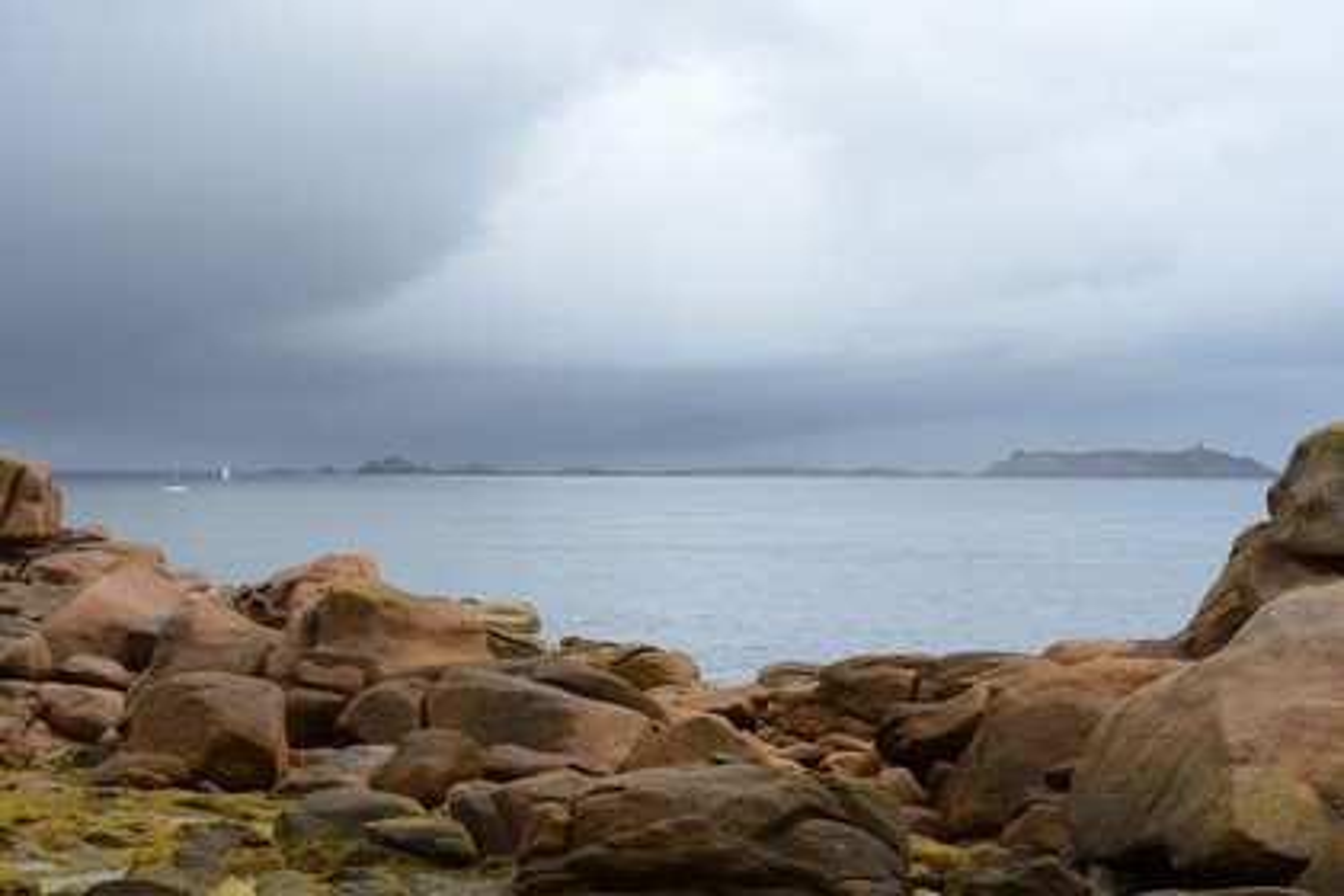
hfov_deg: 28.8
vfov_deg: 19.5
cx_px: 672
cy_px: 448
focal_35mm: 70
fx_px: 2613
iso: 400
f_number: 11
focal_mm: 70
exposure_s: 1/320
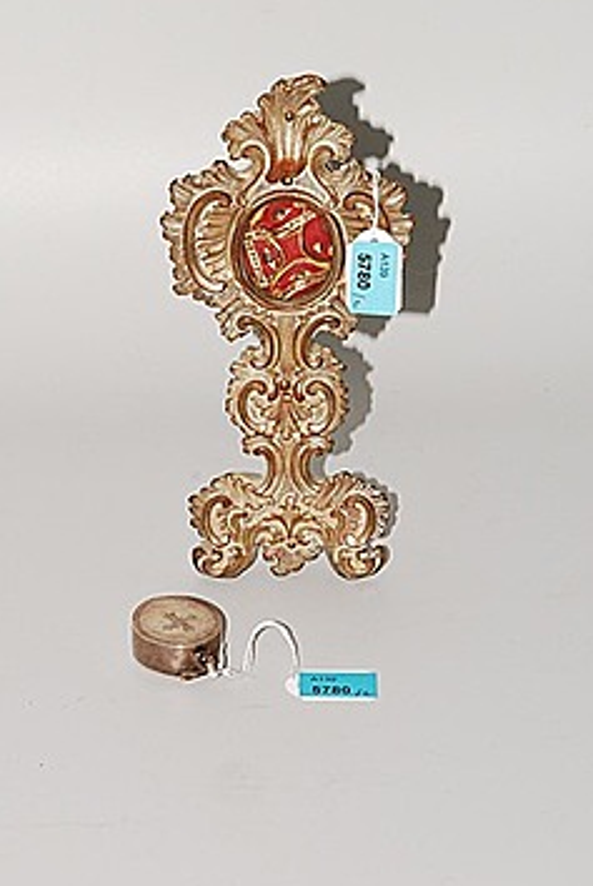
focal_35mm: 171
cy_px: 354
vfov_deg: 12.0
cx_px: 275
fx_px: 4212
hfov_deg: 8.1
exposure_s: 1/125
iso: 320
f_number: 11
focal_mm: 90
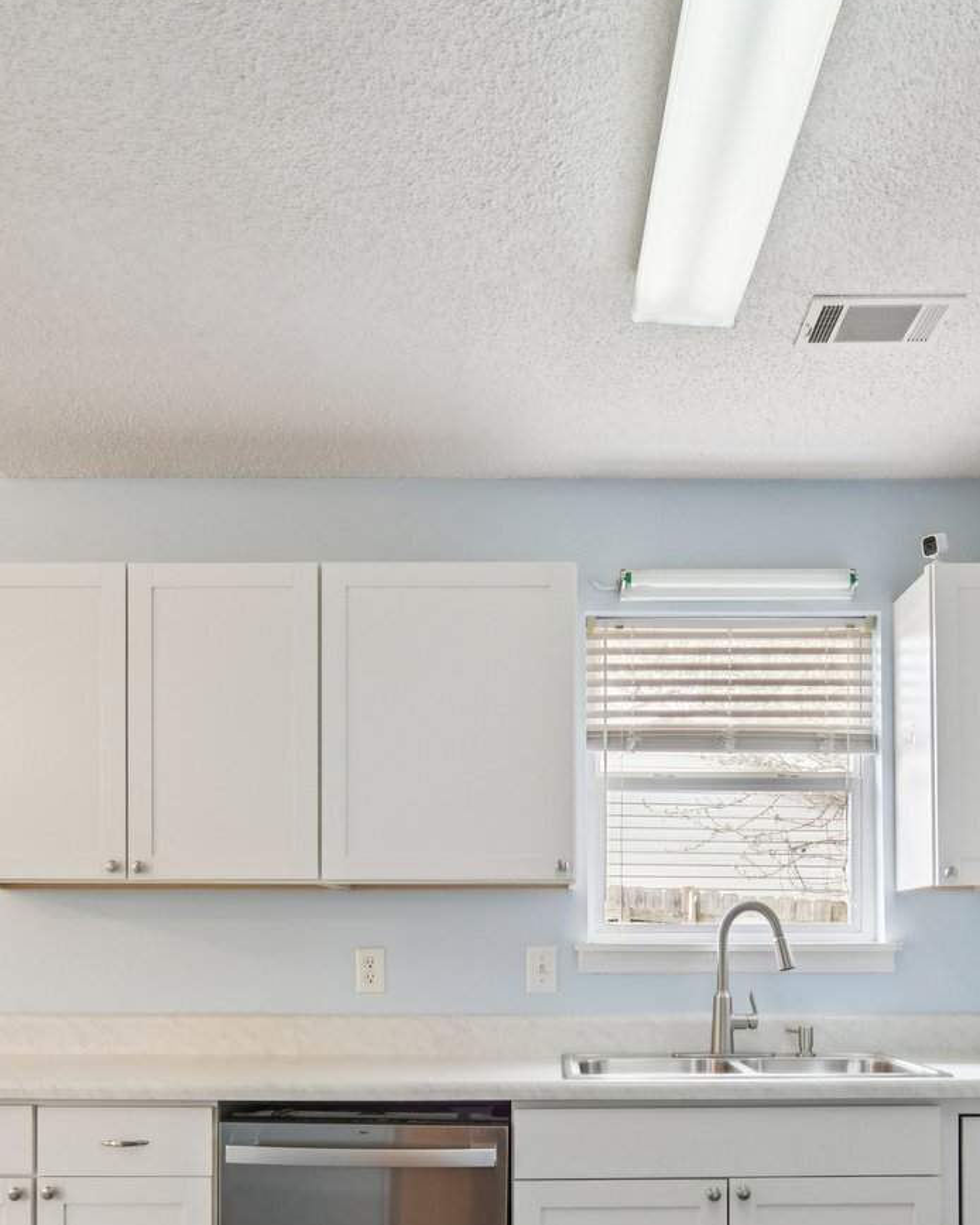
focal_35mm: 31
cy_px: 945
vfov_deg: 54.1
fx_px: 1124
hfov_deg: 46.9
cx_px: 576
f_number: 8
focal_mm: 14
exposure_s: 1/13
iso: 400
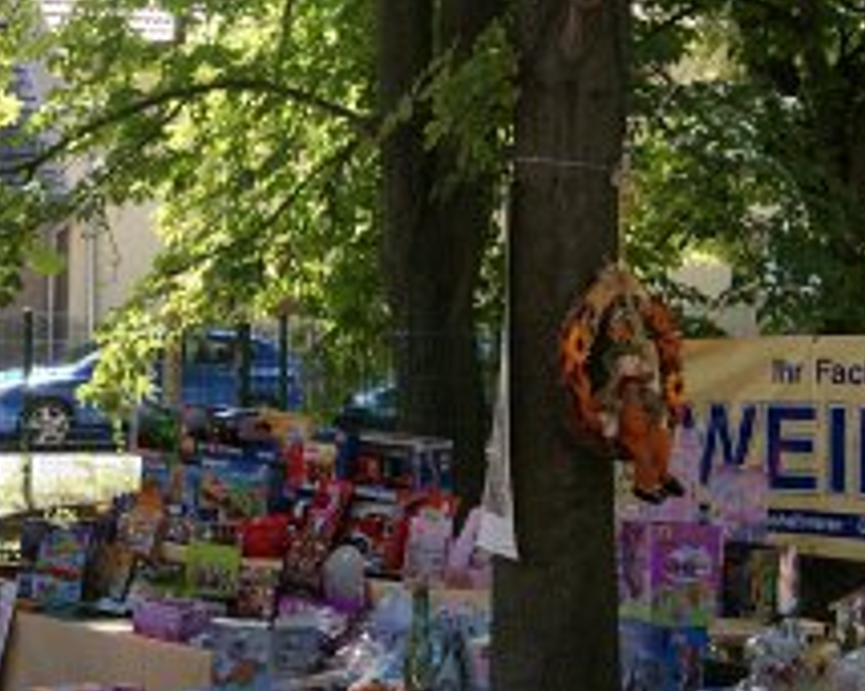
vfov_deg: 20.1
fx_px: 1945
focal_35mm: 76
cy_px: 299
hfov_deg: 24.9
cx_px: 279
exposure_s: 1/60
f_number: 6.3
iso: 100
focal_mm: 18
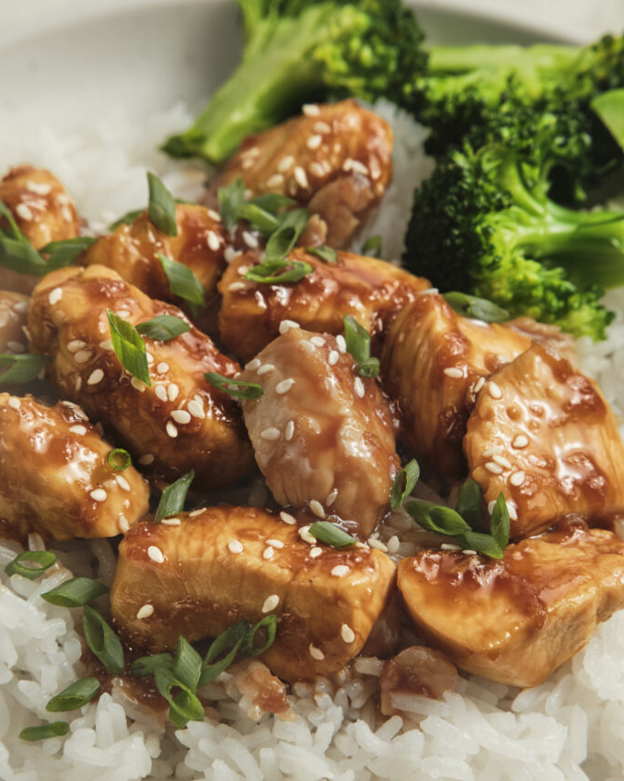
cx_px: 311
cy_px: 442
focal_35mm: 119
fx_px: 2748
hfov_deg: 13.0
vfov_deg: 16.2
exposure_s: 1/250
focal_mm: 70
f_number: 8
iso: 160
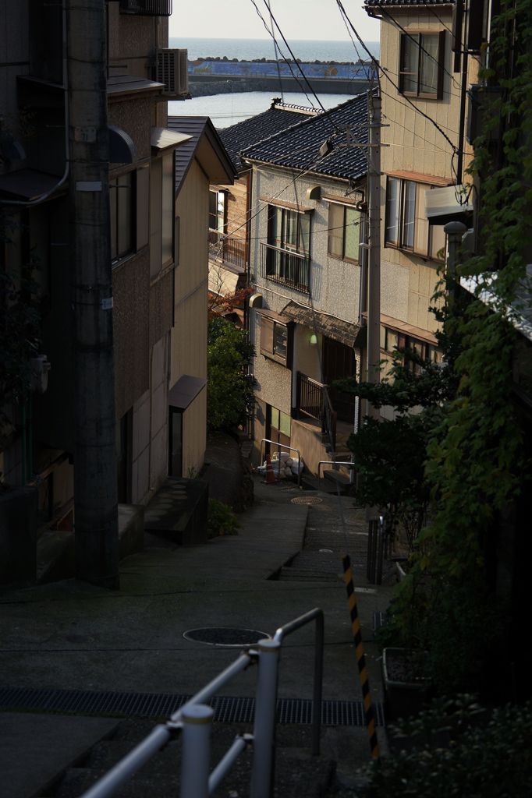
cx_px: 266
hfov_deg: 19.4
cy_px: 399
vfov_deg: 28.9
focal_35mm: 70
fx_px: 1553
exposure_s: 1/250
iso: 100
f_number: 6.3
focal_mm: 70
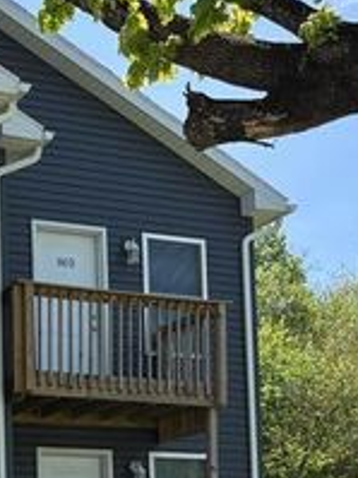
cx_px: -127
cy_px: 594
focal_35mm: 87
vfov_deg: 20.8
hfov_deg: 16.0
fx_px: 1201
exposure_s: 1/1220
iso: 50
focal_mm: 5.96
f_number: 1.6
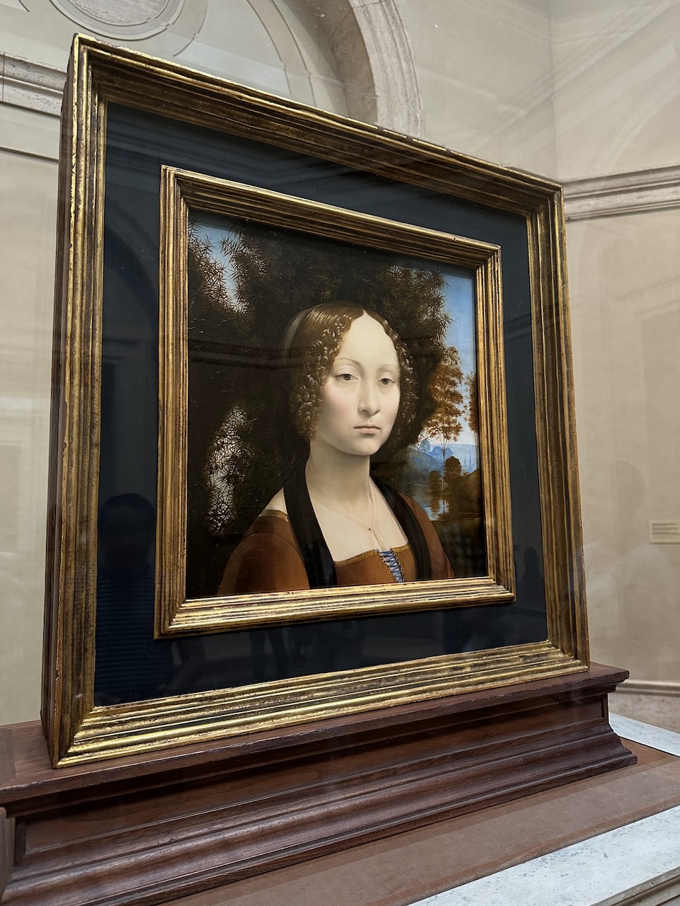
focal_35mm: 24
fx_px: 629
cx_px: 340
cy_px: 453
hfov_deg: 56.8
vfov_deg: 71.6
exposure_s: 1/60
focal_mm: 6.86
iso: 320
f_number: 1.78
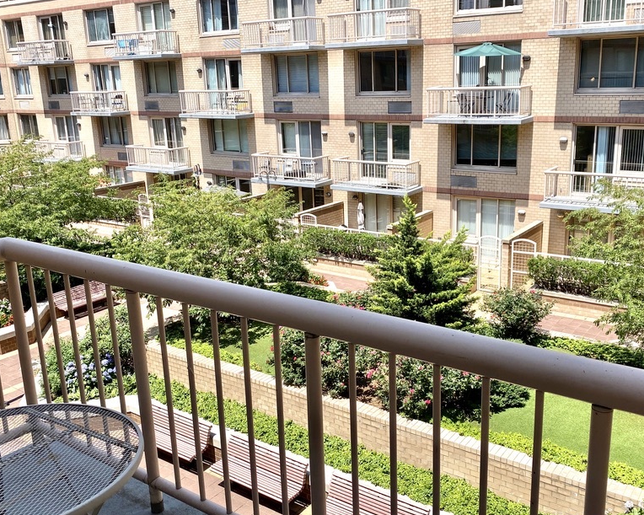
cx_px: 352
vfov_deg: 43.3
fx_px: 648
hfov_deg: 52.8
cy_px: 255
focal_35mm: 34
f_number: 1.8
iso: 32
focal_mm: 4.25
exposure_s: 1/2227
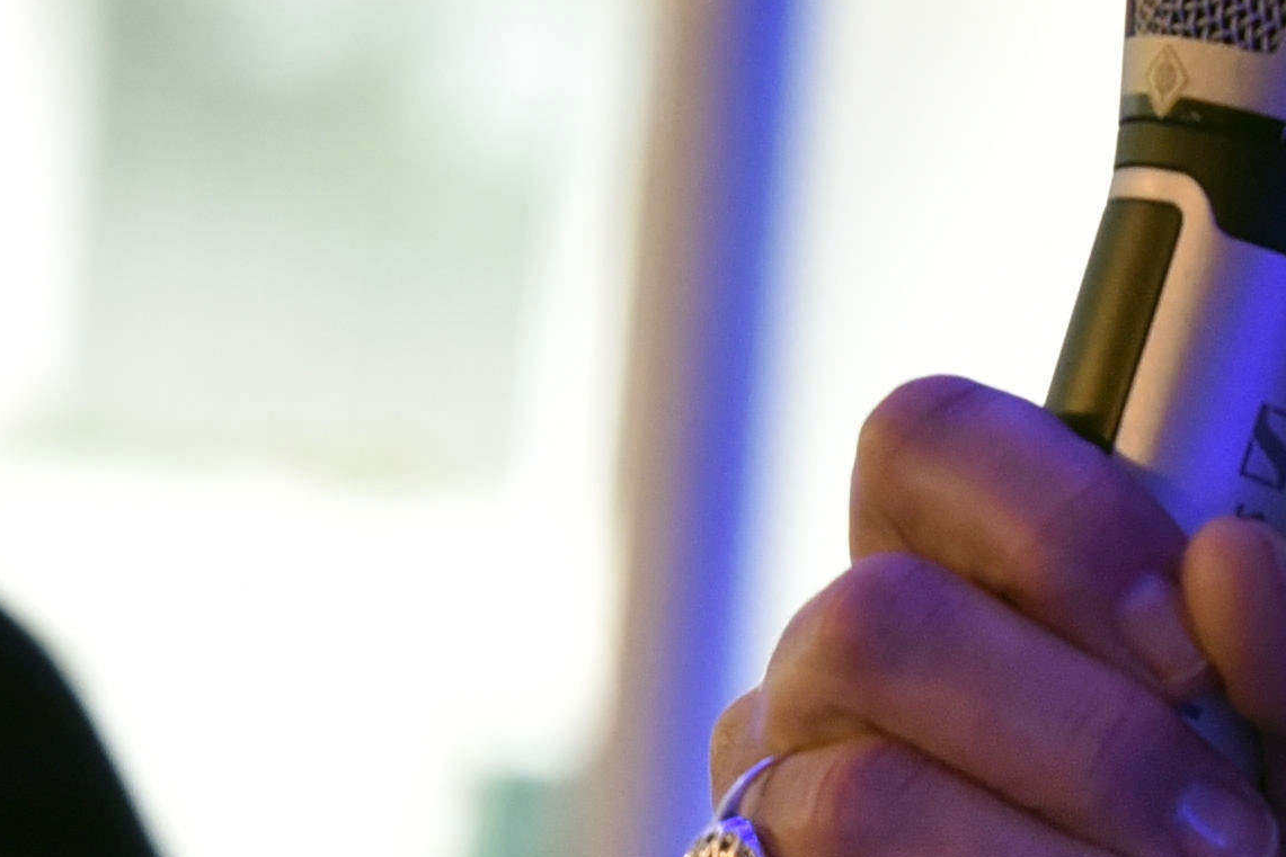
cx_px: 1584
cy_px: -319
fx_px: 19220
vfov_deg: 2.6
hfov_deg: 3.8
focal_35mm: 538
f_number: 5
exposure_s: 1/200
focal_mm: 102
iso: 2000
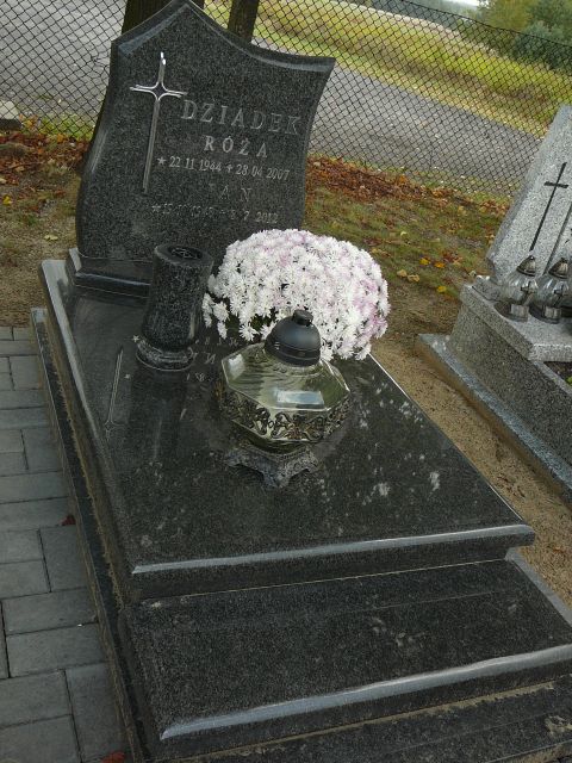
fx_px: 771
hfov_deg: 40.7
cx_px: 286
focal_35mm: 35
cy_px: 382
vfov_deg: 52.6
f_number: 2.8
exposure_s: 1/125
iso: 80
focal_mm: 5.2
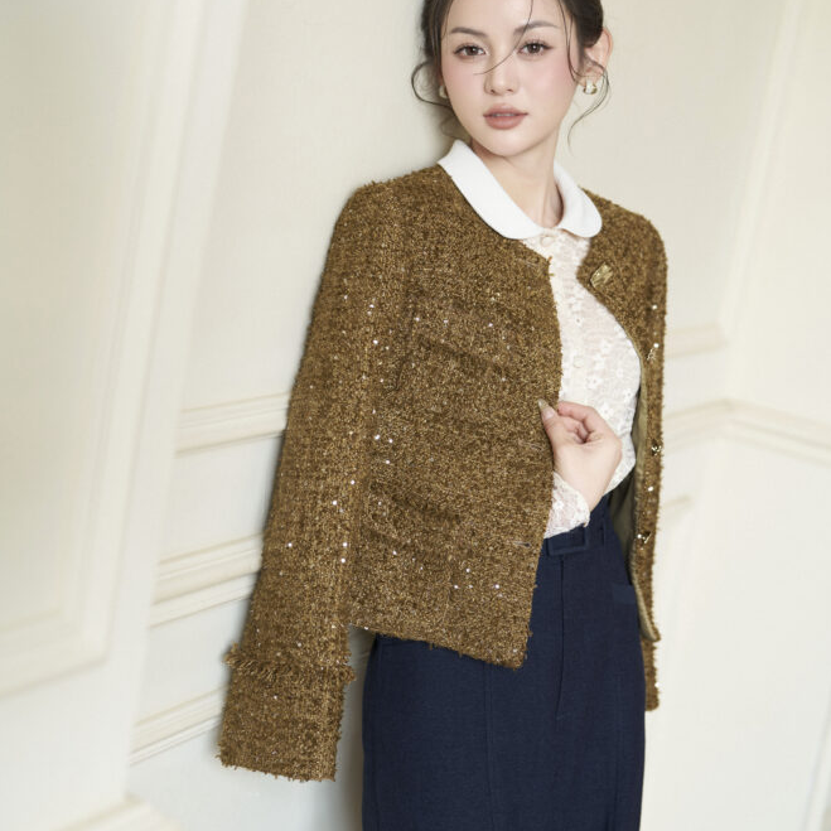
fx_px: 1738
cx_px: 416
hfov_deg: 26.9
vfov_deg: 26.9
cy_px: 389
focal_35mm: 64
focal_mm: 50
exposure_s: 1/200
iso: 400
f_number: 2.2
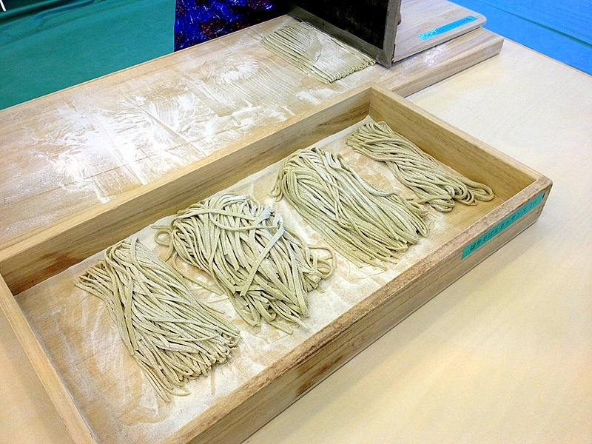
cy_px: 222
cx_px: 296
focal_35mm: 35
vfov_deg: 40.7
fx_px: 599
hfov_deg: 52.6
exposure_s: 1/60
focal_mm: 4.28
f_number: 2.4
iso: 64
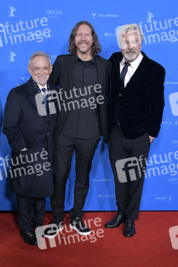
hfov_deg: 38.8
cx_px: 89
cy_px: 134
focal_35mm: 34
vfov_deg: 55.8
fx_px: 253
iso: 2000
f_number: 5.6
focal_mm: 34
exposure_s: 1/250
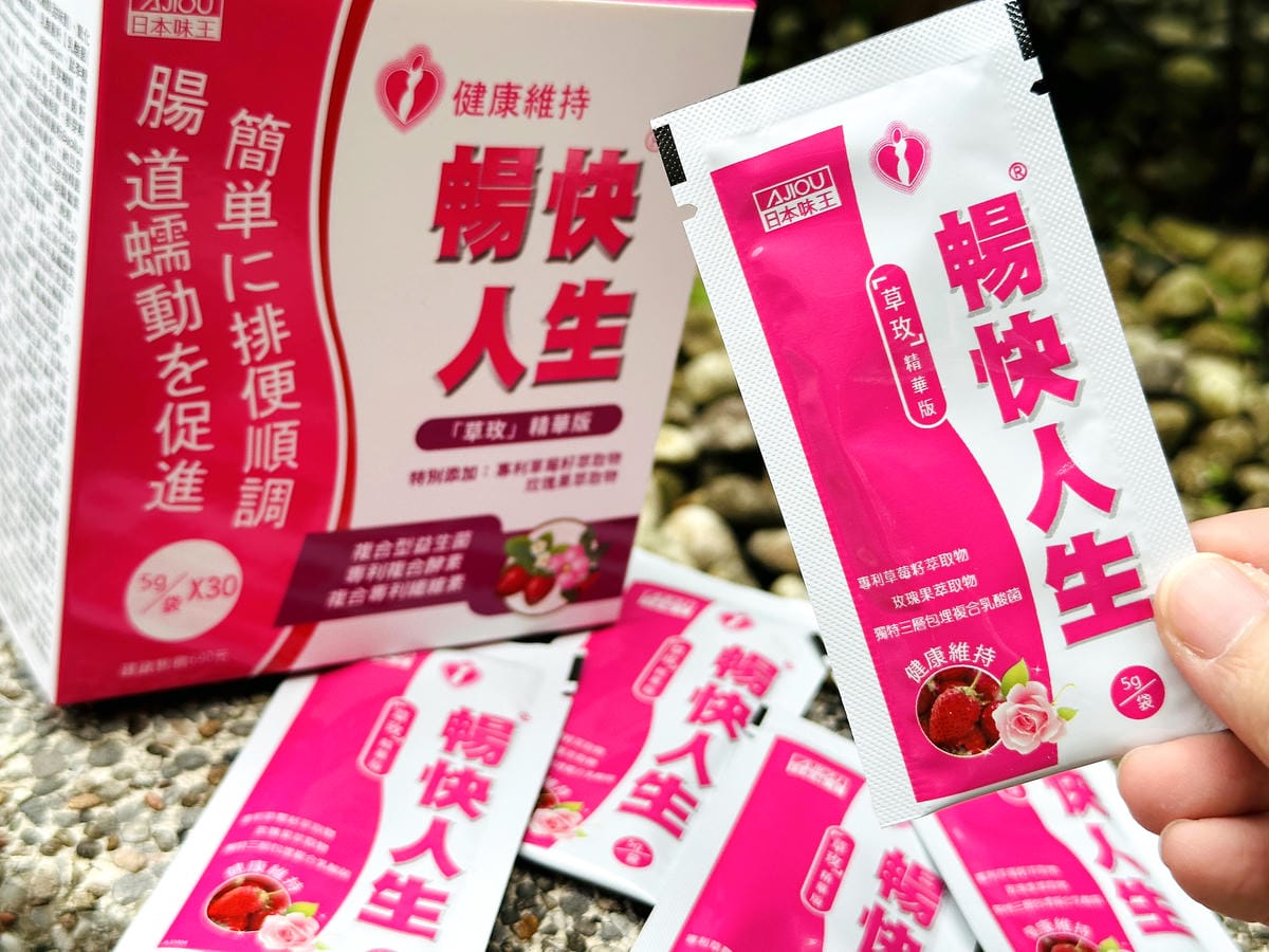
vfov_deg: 30.3
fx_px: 1760
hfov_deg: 39.7
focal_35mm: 48
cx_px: 634
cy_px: 476
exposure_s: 1/315
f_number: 1.78
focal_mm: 6.86
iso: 64
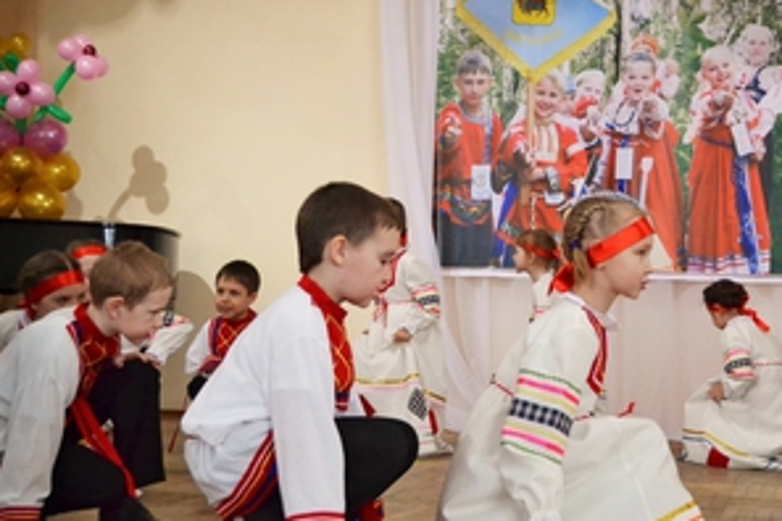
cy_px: 297
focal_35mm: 59
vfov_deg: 23.0
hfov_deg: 33.5
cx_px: 553
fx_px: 1282
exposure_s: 1/400
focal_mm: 26
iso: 3200
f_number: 4.2
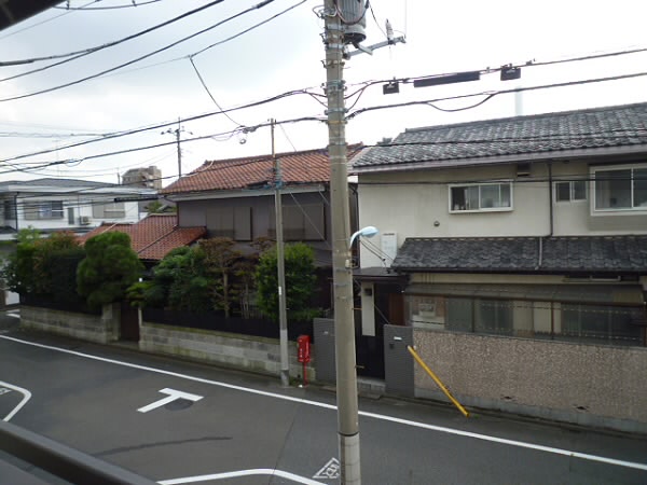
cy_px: 242
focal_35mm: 25
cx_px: 324
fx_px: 467
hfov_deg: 69.4
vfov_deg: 54.9
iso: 100
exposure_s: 1/500
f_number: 2.8
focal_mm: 4.4
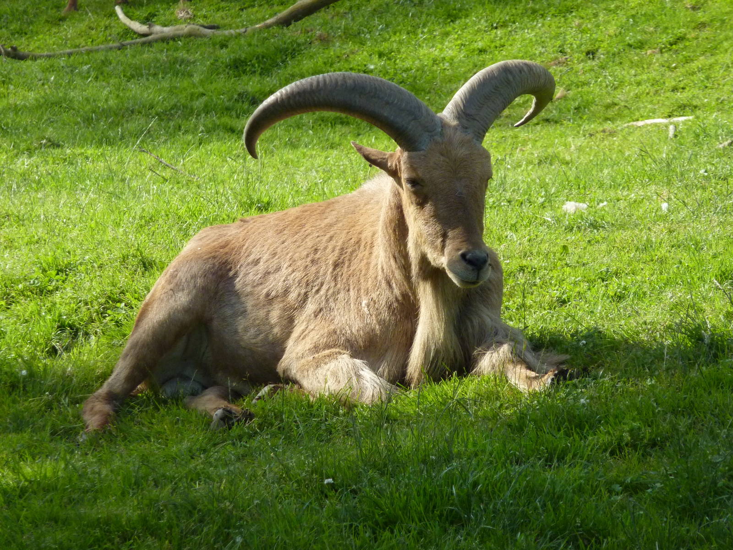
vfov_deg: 5.0
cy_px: 275
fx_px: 6353
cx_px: 366
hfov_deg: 6.6
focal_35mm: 300
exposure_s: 1/500
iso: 250
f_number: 4.9
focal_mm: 49.2
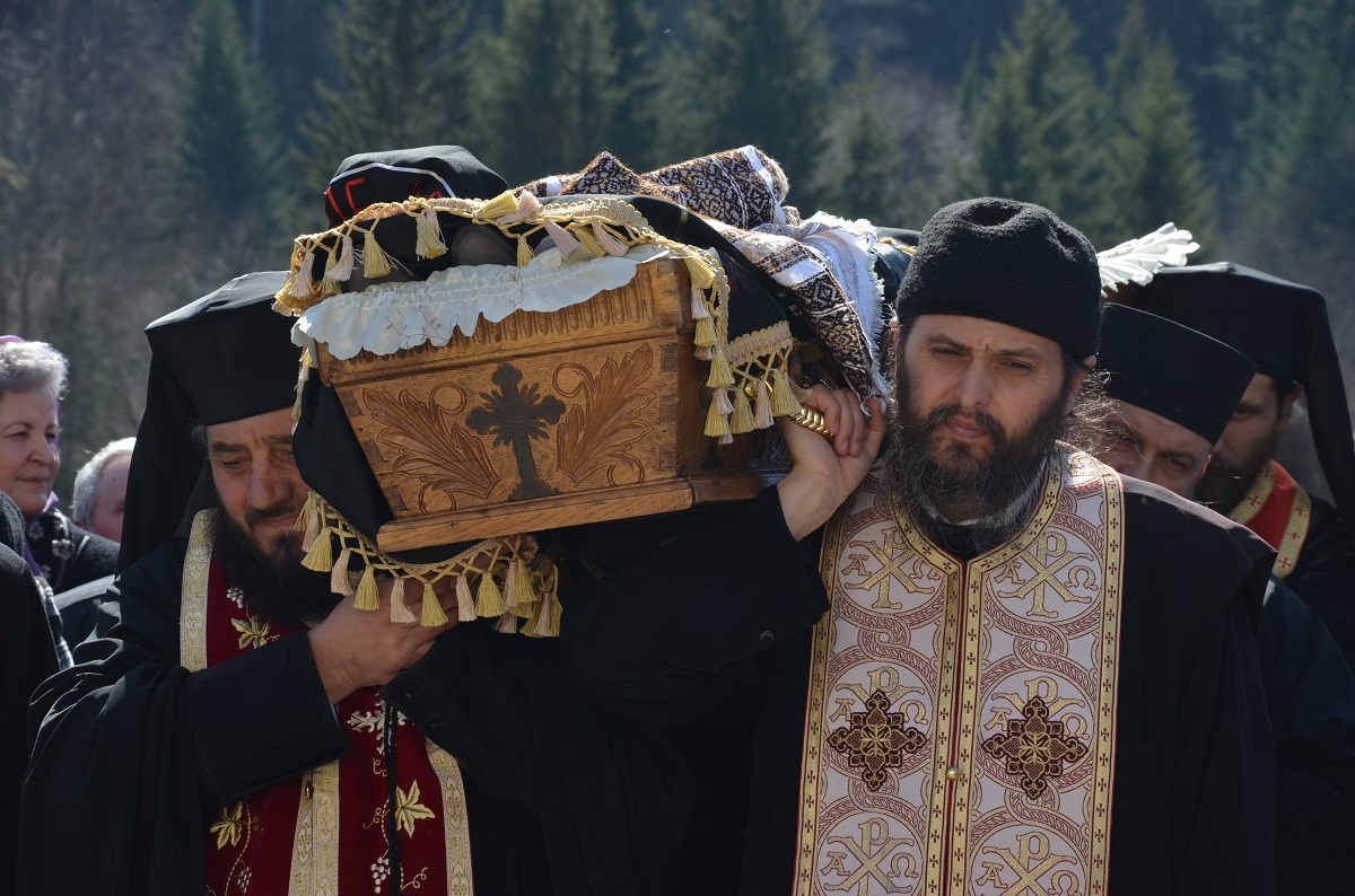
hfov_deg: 16.1
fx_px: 4788
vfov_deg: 10.7
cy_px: 448
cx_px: 678
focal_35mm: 128
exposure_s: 1/250
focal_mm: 85
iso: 200
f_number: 8
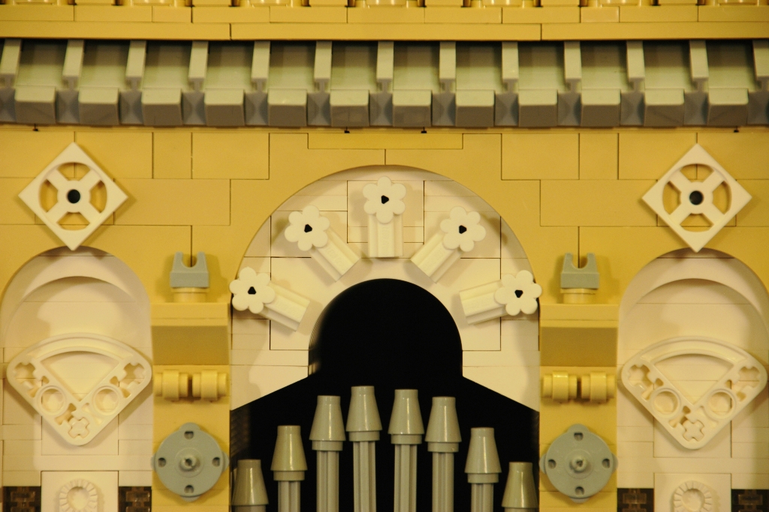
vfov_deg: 4.6
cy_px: 256
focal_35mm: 300
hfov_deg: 6.9
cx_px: 384
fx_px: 6403
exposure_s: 1/6
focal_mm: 200
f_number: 6.3
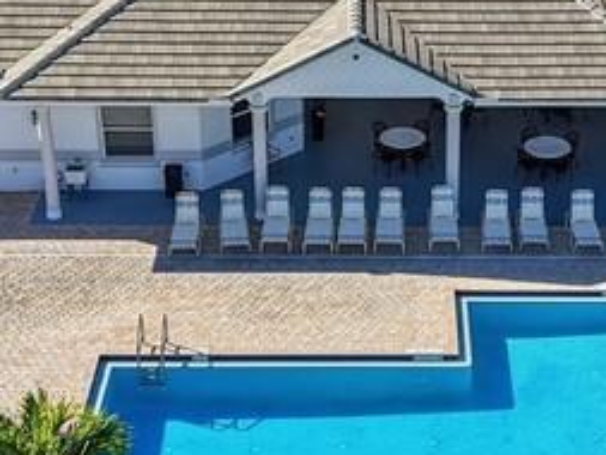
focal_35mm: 97
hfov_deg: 20.2
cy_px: 275
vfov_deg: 15.2
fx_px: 1699
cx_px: 402
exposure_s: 1/3200
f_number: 1.8
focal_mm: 8.7
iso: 100
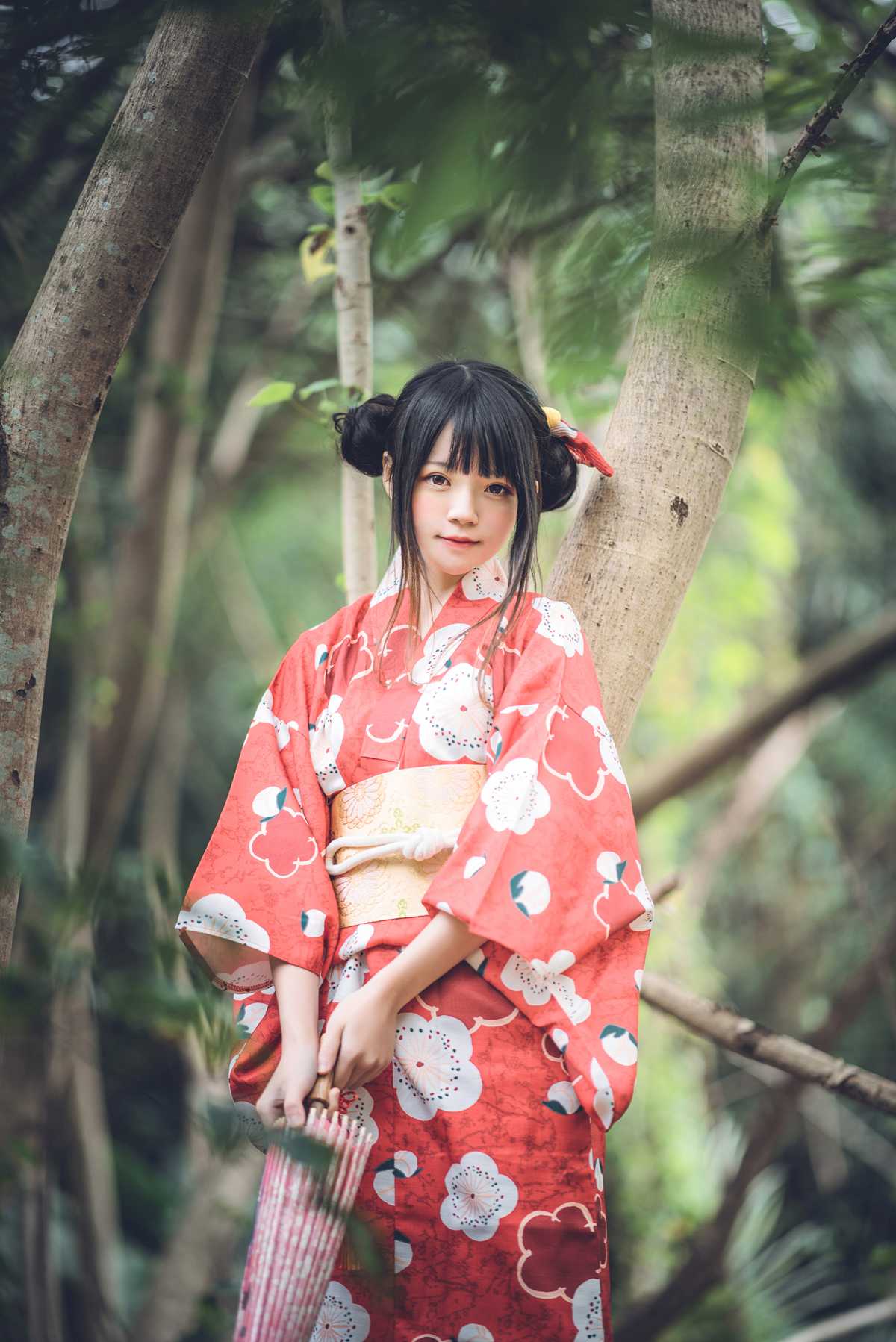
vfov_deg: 19.5
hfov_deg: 13.1
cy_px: 671
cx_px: 448
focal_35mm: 105
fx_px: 3917
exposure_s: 1/100
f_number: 1.4
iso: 100
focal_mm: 105
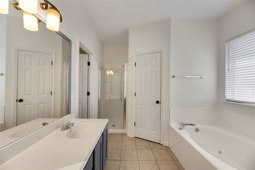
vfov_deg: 81.1
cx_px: 128
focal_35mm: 14
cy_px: 85
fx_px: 99
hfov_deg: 104.3
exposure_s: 1/60
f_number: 8
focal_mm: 14
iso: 800
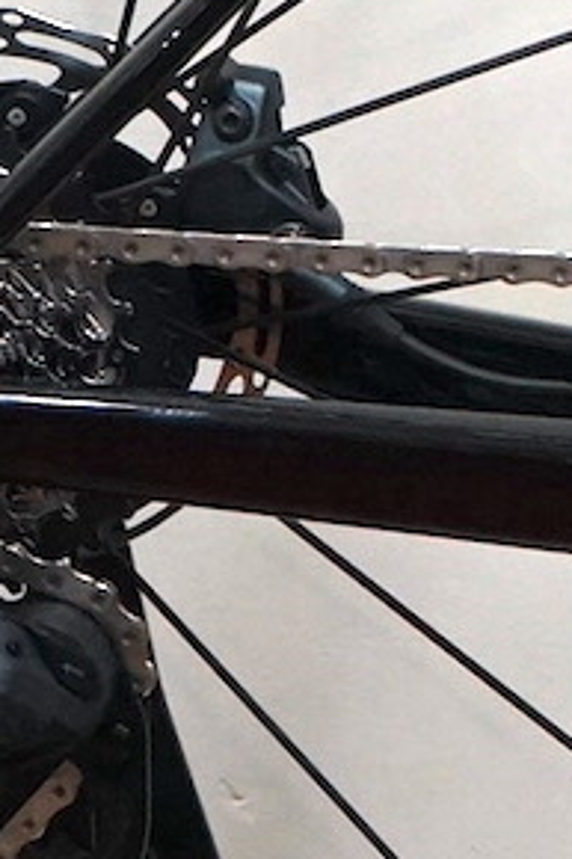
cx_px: 1787
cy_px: -268
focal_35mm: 364
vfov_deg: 5.6
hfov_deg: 3.7
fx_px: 8685
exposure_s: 1/160
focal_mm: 48
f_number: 4.5
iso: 1600
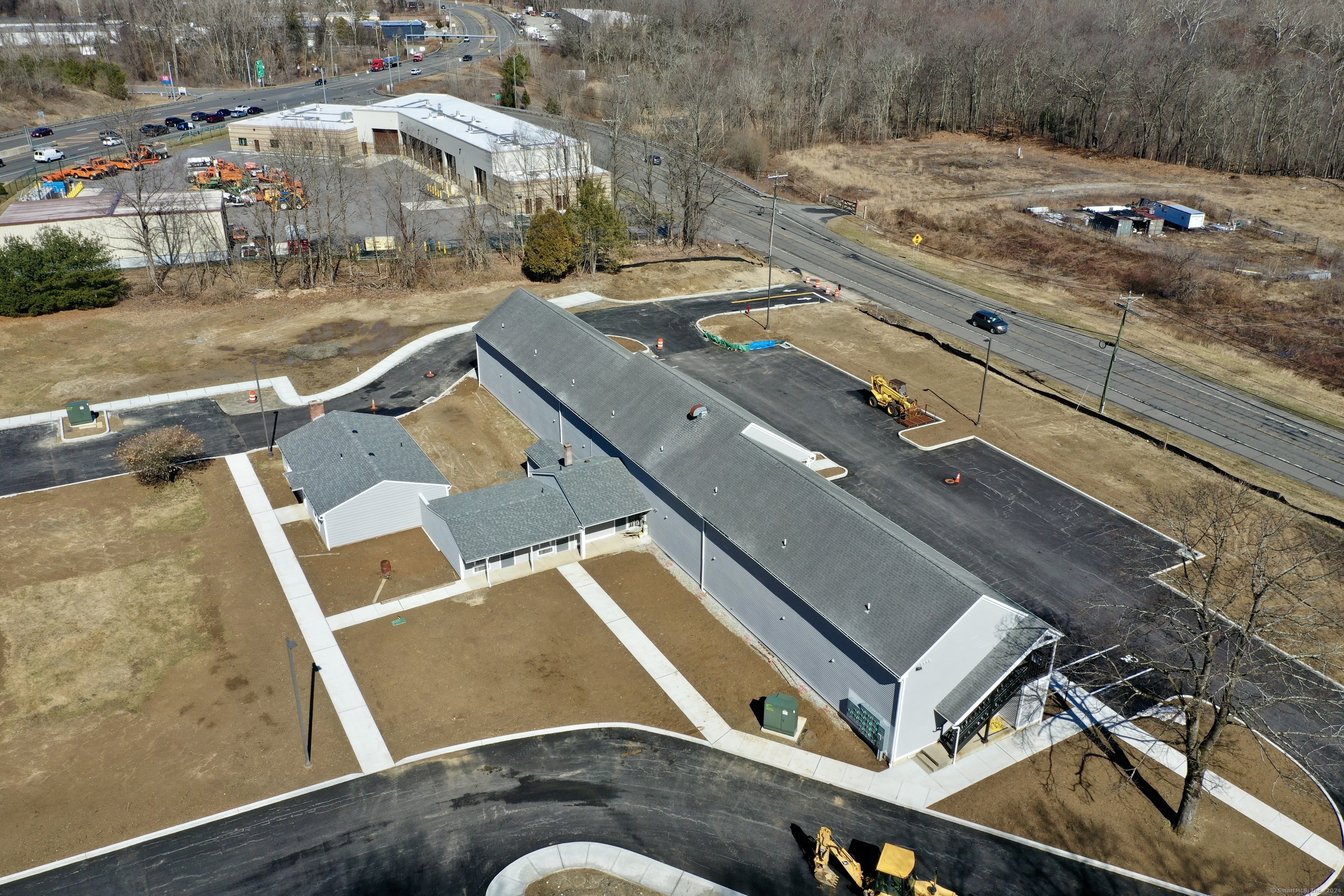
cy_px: 448
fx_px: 1045
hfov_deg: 65.5
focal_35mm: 28
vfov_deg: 46.4
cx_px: 672
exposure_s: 1/500
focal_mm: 10.26
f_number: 6.3
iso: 100
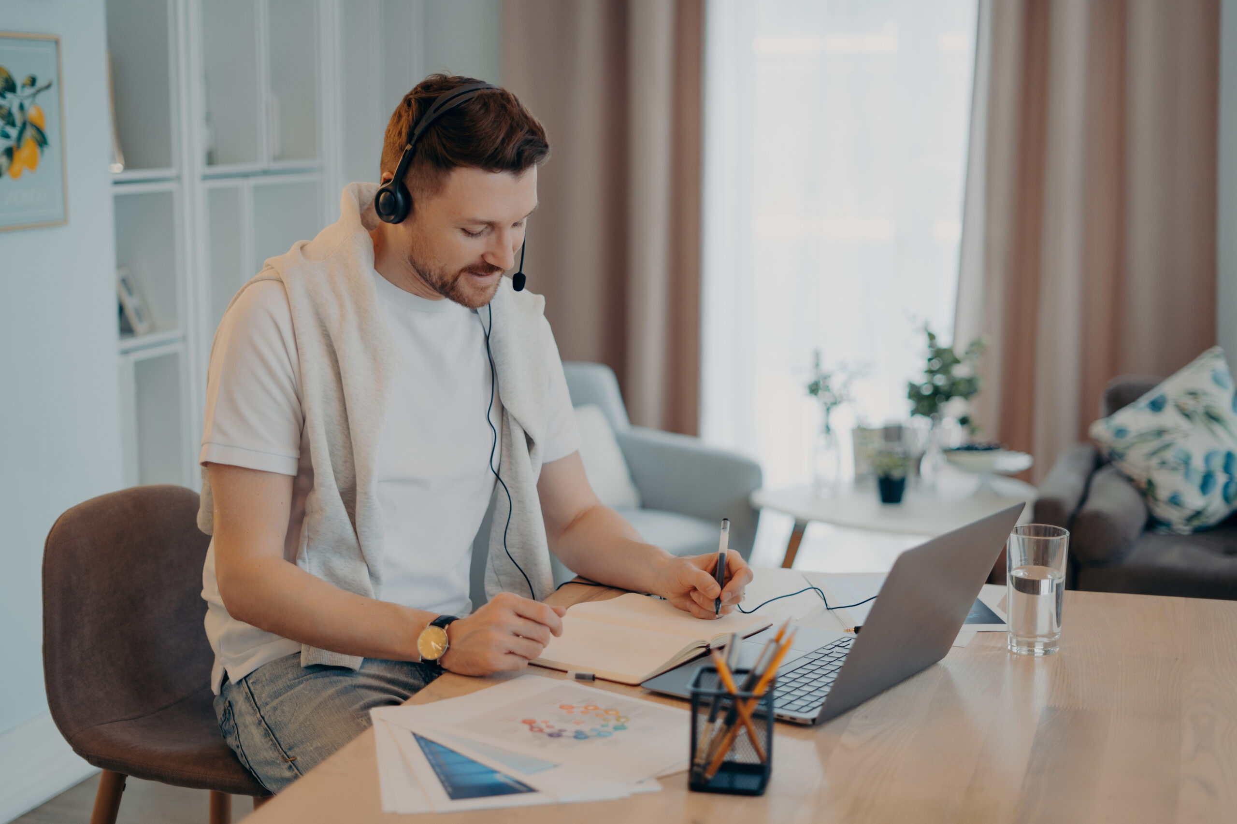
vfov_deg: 27.0
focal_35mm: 50
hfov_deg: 39.6
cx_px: 618
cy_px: 412
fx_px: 1718
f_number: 2
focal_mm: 50
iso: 400
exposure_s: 1/160
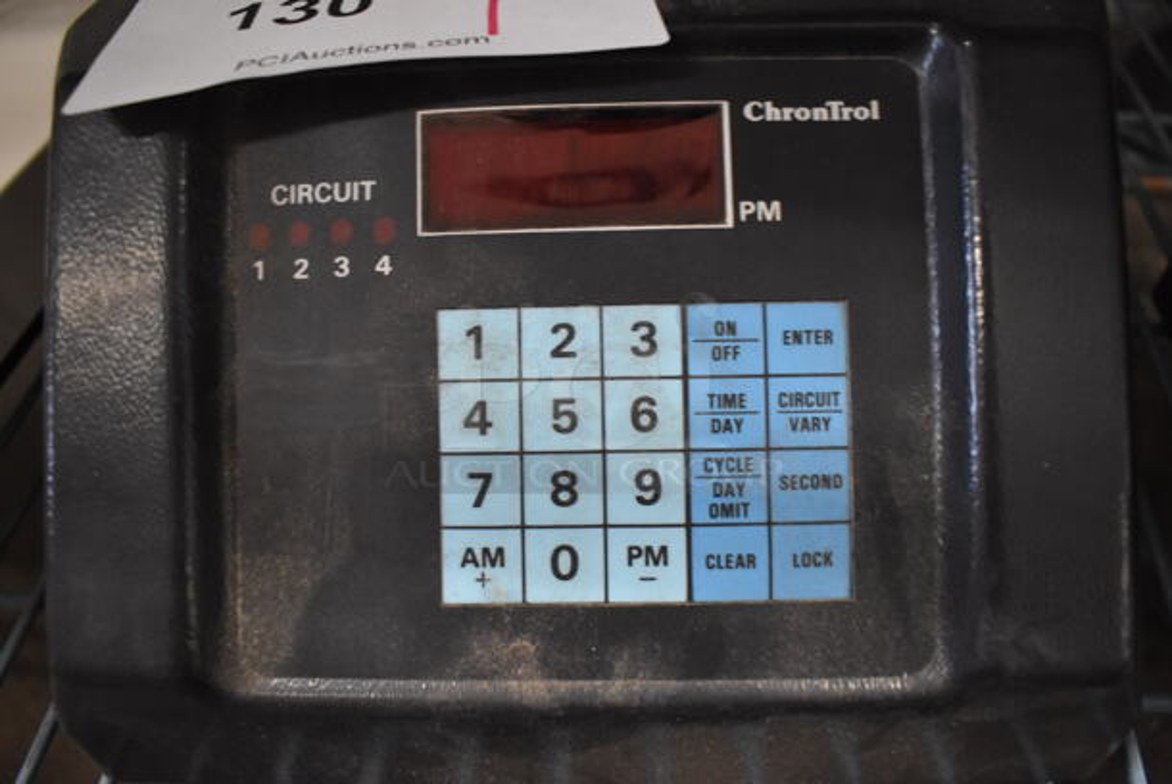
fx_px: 880
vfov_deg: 48.0
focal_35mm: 27
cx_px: 586
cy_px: 392
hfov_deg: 67.3
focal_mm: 18
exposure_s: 1/60
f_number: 4
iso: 2500
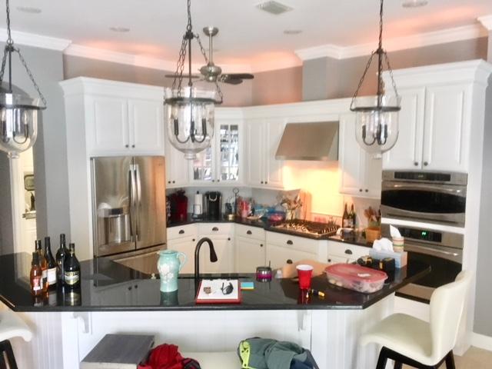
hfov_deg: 61.7
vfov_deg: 48.2
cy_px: 184
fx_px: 412
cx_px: 246
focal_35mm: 29
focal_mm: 4.15
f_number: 2.2
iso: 200
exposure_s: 1/15
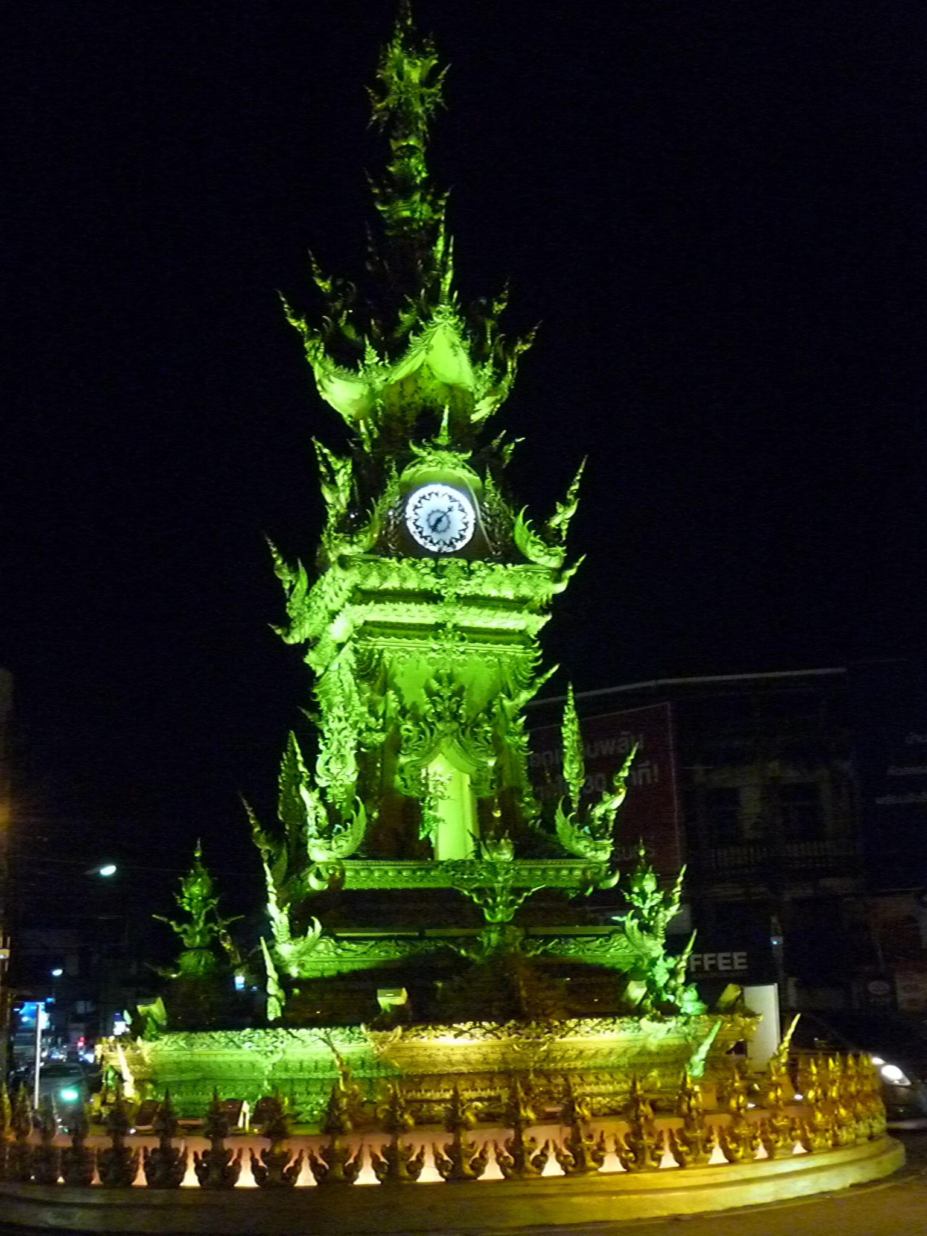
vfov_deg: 46.8
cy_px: 618
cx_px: 464
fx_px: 1428
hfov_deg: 36.0
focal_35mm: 40
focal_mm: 6.7
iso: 2000
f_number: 3.9
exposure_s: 1/30
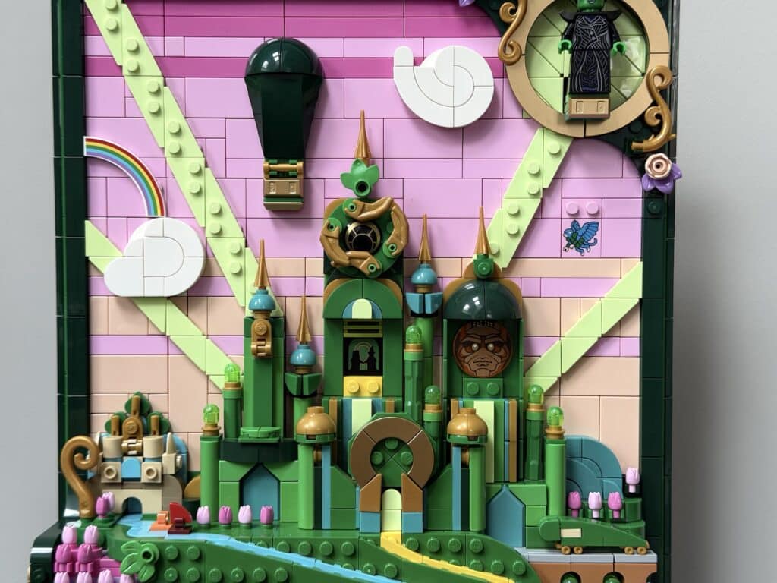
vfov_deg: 30.3
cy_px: 292
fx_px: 1077
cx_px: 388
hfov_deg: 39.7
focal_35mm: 48
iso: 320
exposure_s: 1/40
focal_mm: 6.76
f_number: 1.78
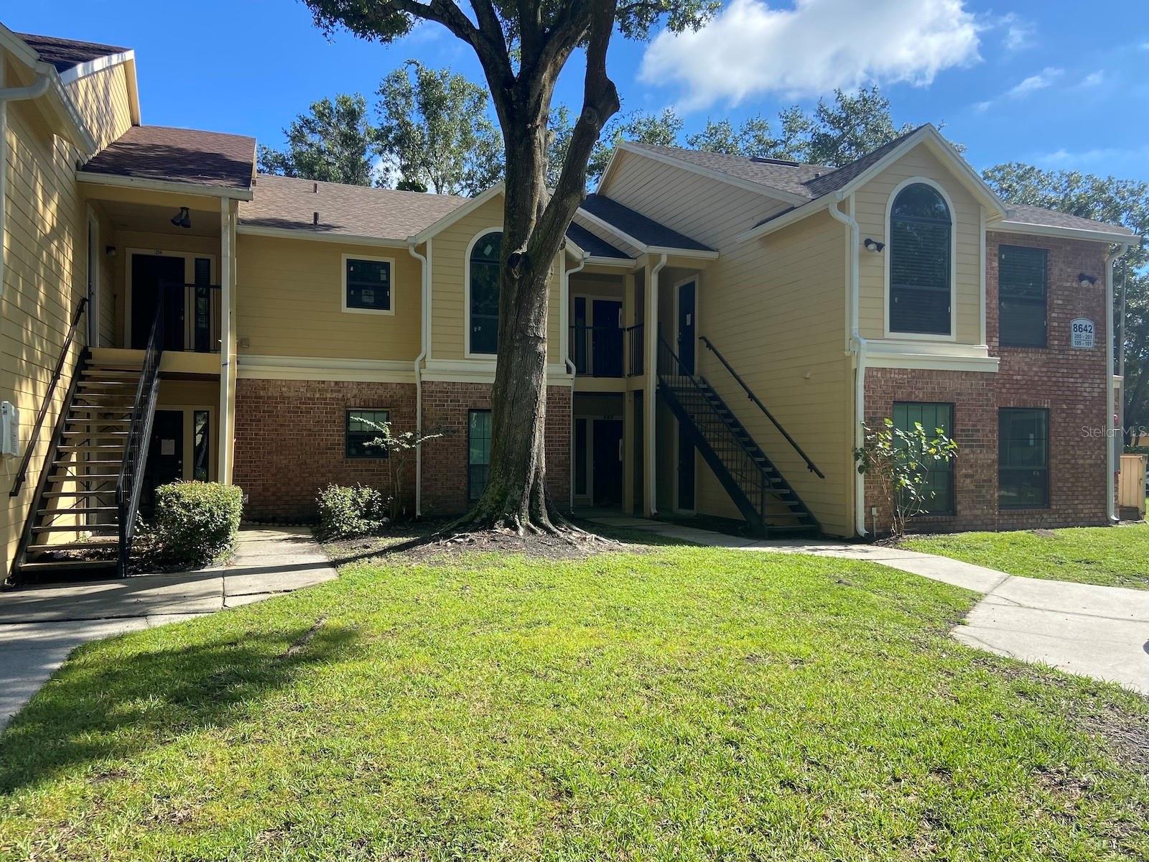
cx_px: 574
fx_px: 863
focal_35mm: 26
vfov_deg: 53.1
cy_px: 431
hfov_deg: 67.3
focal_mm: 4.25
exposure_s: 1/1272
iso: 32
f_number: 1.8
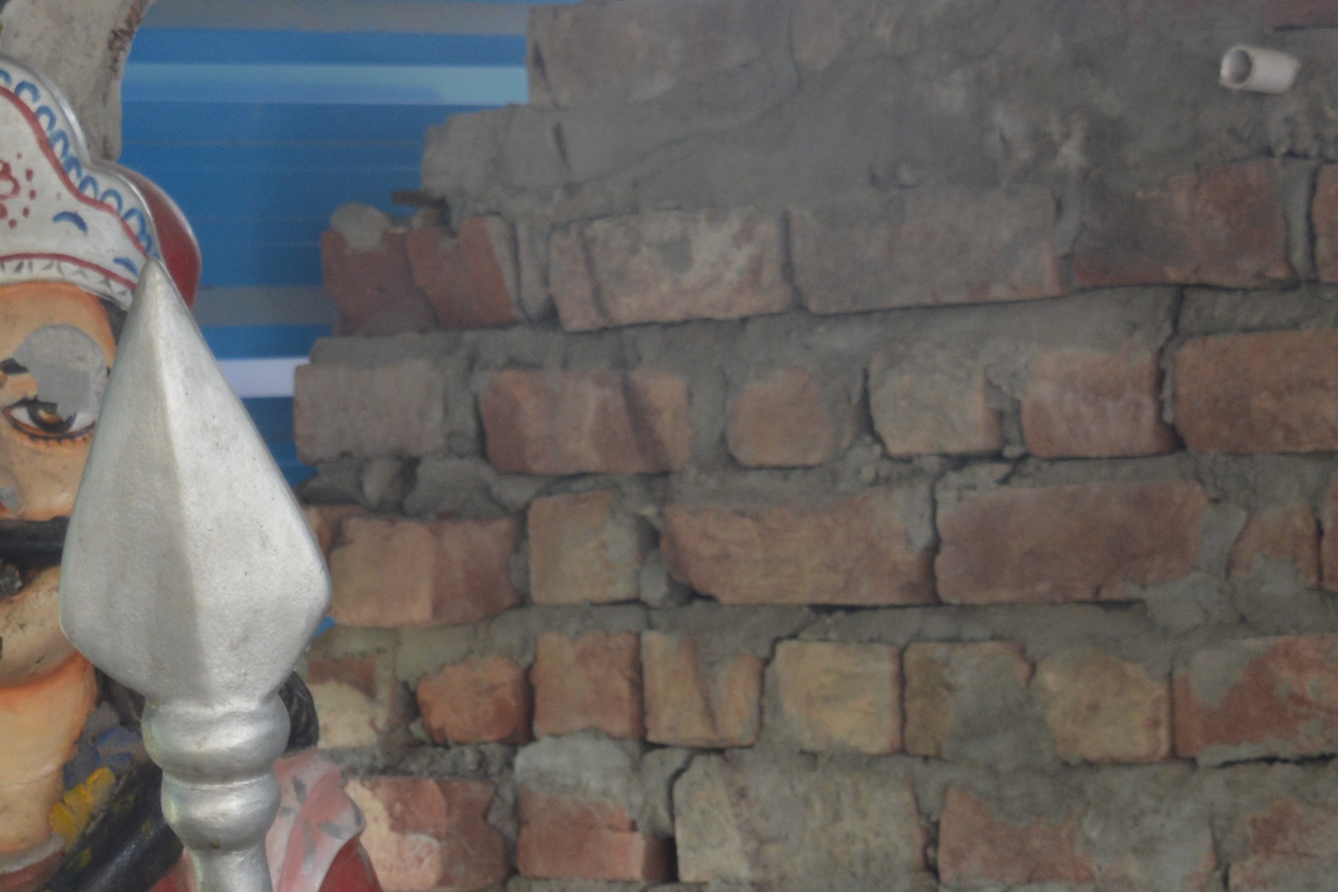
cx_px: 222
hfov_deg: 11.2
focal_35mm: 183
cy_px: 1000
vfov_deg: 7.5
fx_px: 6800
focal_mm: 40
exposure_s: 1/100
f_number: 4.8
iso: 400
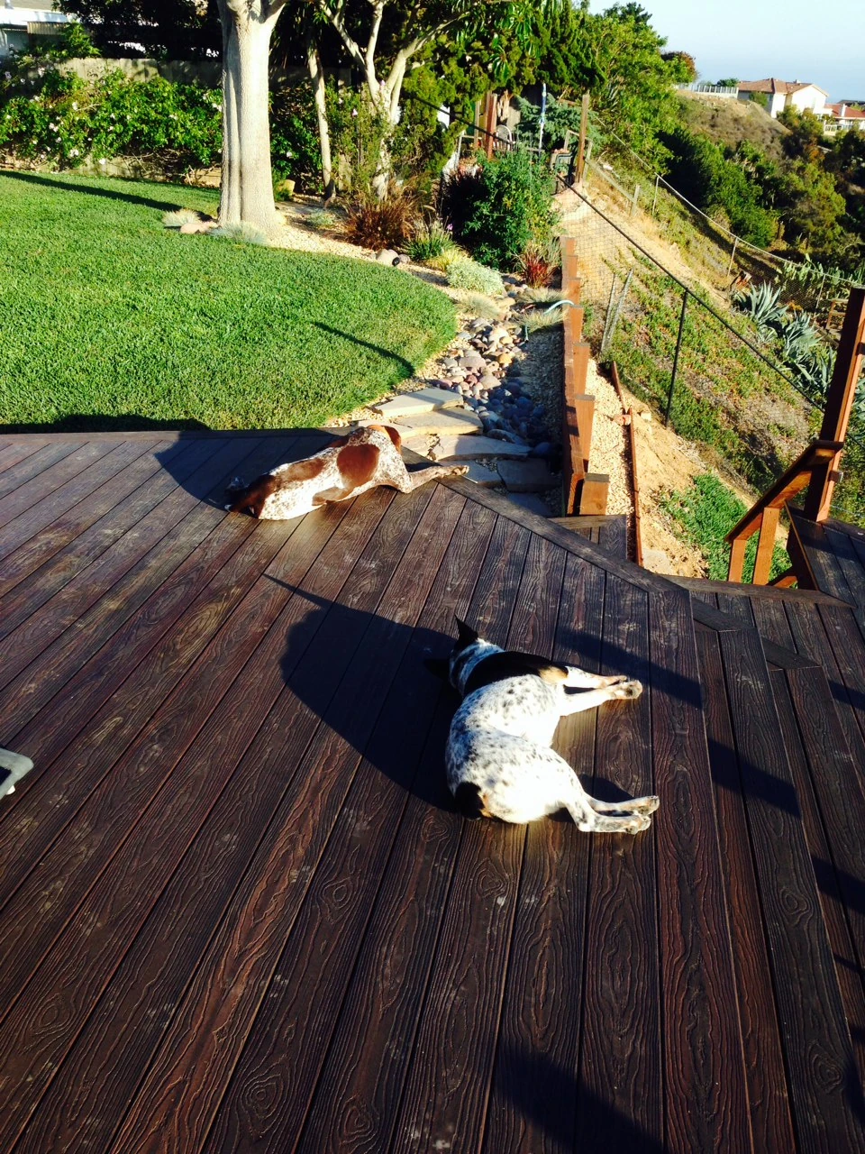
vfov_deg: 55.4
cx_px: 432
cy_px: 577
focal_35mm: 33
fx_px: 1099
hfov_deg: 42.9
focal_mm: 4.12
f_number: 2.4
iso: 50
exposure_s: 1/565
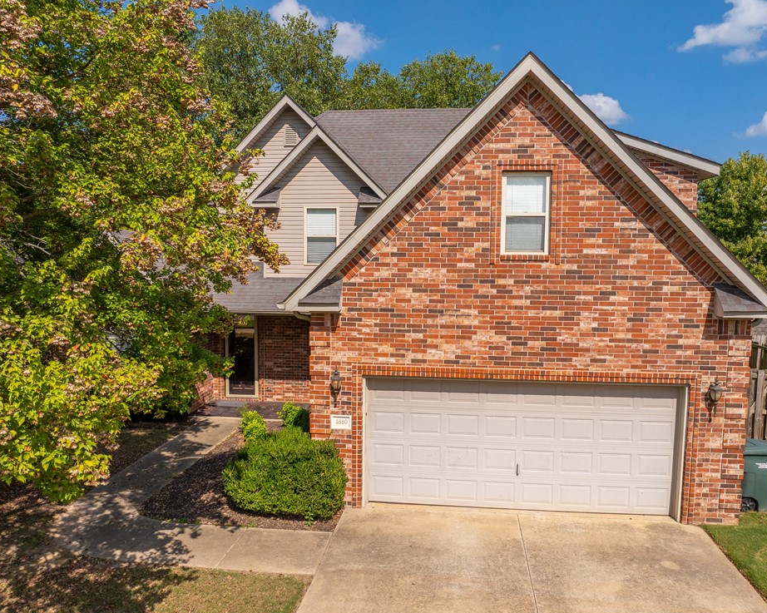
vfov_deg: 54.9
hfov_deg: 66.0
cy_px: 312
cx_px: 391
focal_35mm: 26
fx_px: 590
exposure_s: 1/3200
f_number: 2.8
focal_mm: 12.29
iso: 100
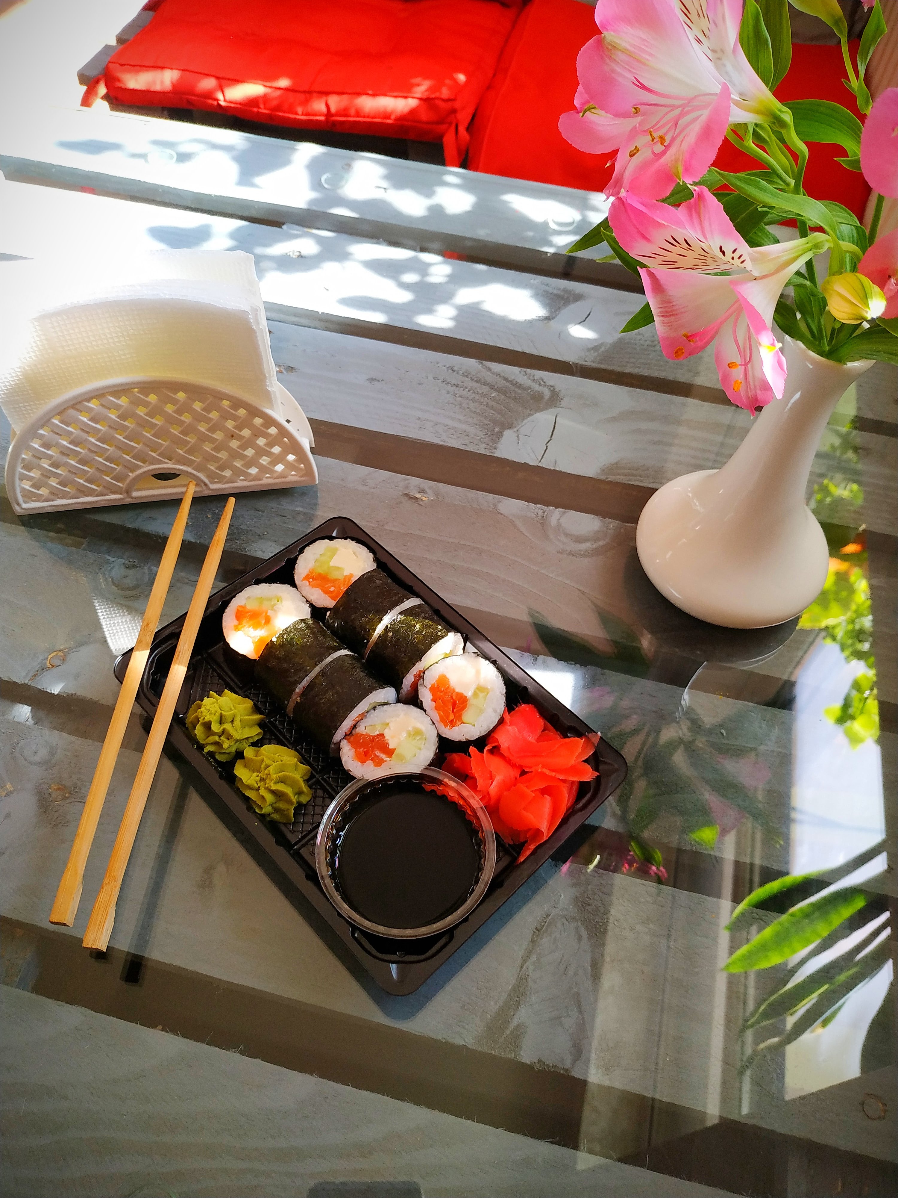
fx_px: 830
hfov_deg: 56.8
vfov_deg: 71.6
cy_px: 599
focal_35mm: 24
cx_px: 449
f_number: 1.9
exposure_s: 1/100
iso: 250
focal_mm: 3.94
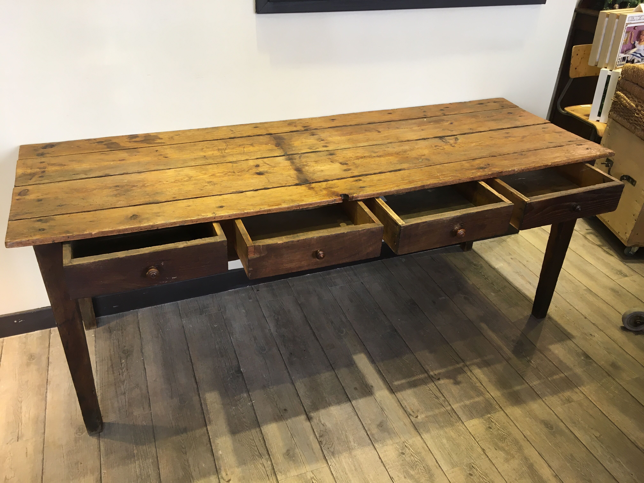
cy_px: 242
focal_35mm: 29
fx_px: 540
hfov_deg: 61.7
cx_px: 322
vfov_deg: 48.2
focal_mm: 4.15
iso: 64
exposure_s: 1/33
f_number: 2.2
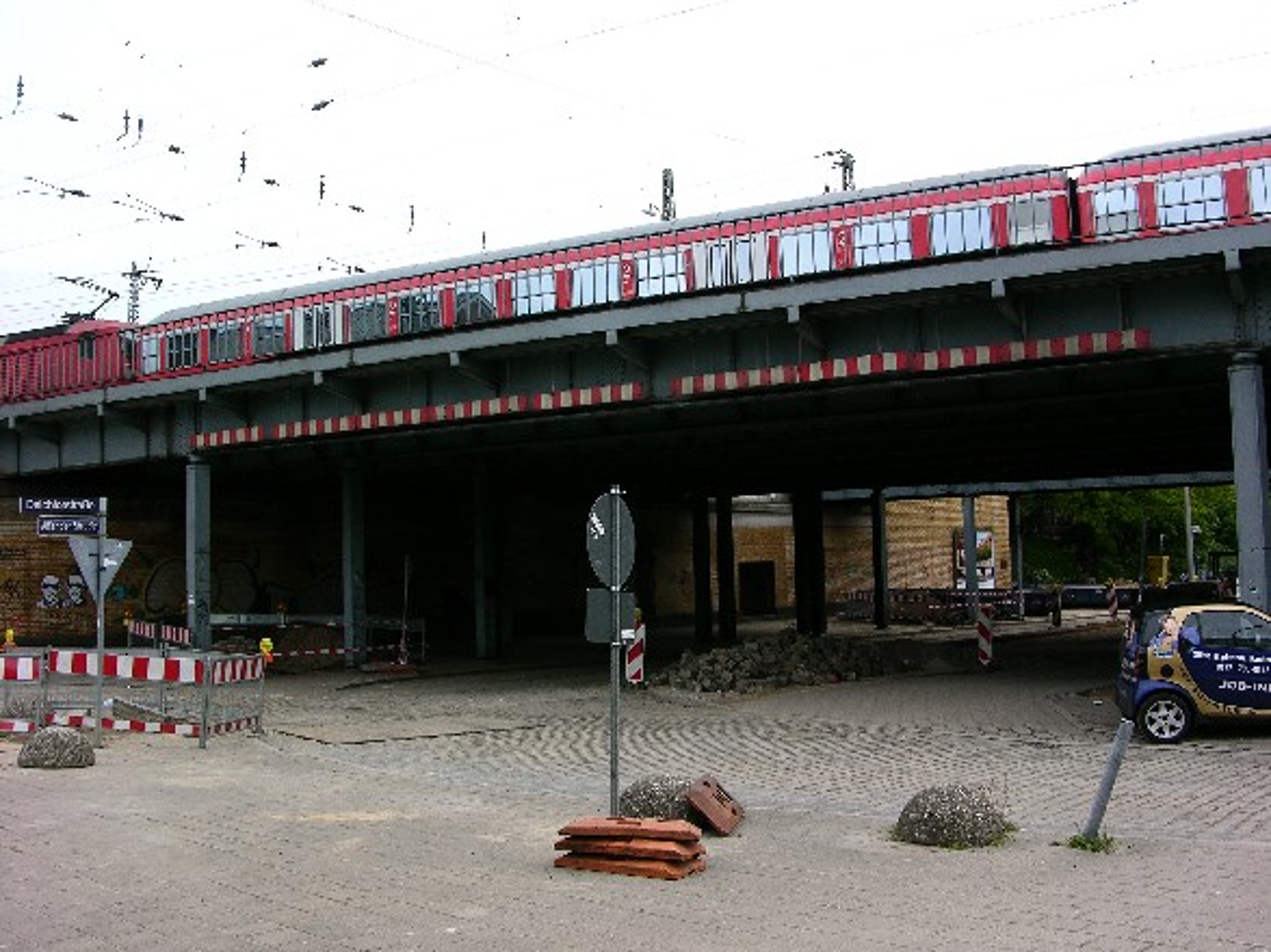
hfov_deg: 52.6
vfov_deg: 40.7
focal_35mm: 35
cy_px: 476
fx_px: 1285
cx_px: 636
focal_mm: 8.9
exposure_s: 1/51.7
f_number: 5.6
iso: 50
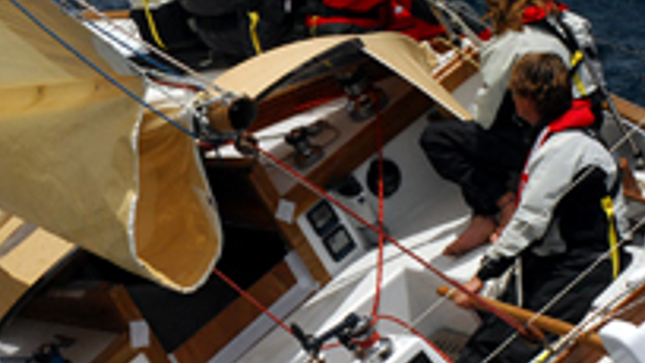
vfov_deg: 2.0
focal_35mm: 624
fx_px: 10670
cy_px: 87
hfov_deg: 3.5
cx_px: 130
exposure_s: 1/1000
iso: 400
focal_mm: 135
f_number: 9
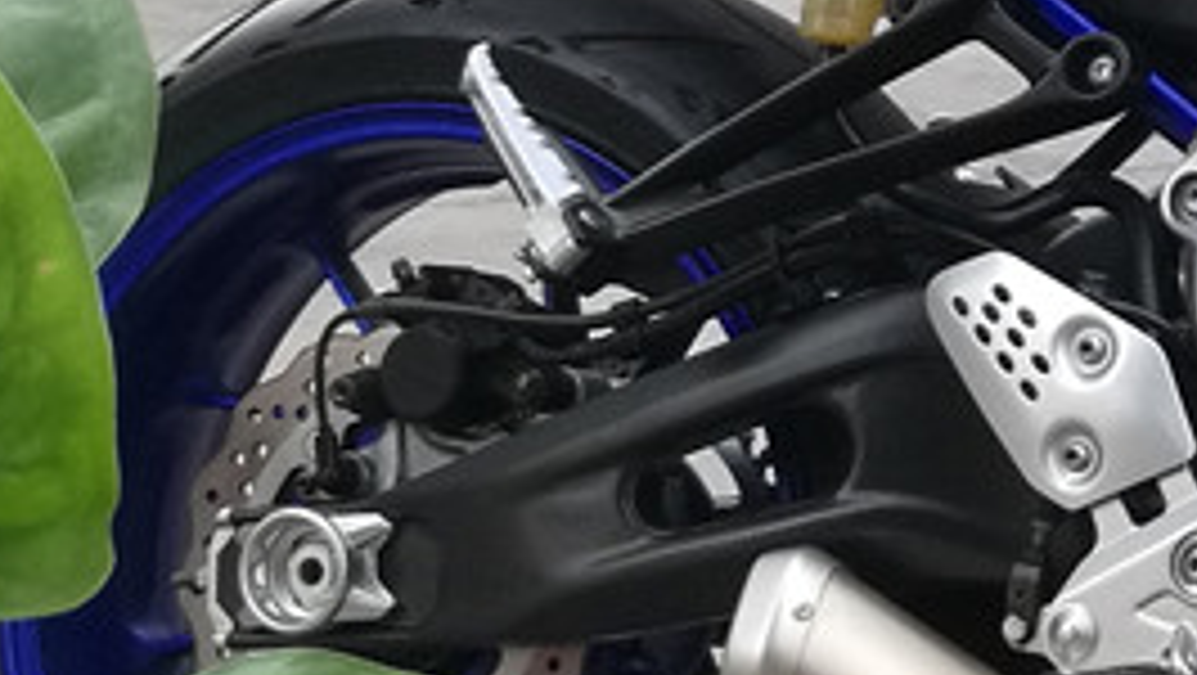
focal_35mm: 172
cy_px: 58
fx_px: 5463
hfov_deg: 11.8
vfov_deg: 7.1
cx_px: 1948
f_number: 2
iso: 50
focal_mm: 4.04
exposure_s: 1/197
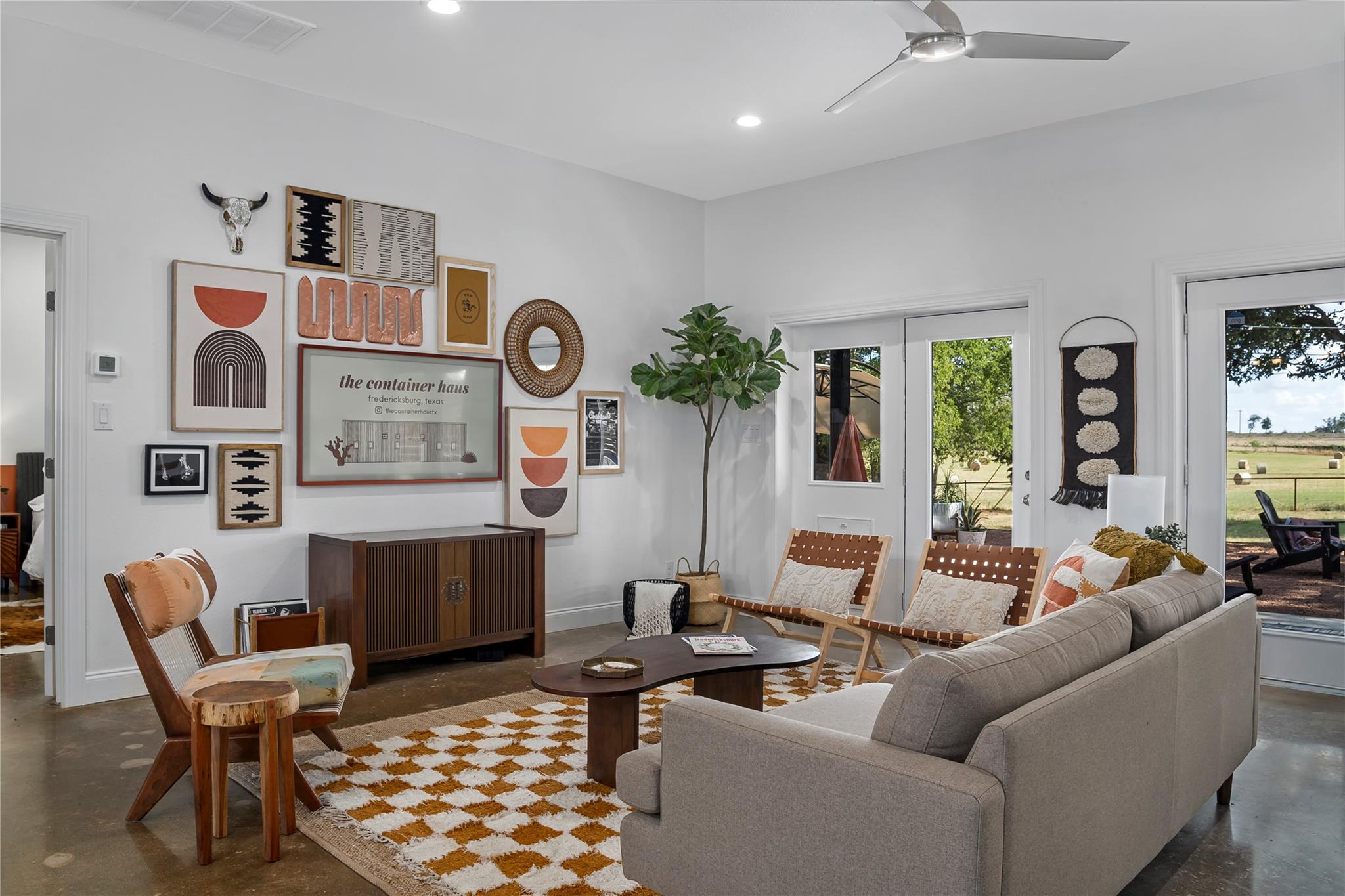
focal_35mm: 24
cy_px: 448
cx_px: 672
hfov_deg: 73.7
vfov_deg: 53.1
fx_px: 897
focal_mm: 24
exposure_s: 1/6
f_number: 8
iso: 400
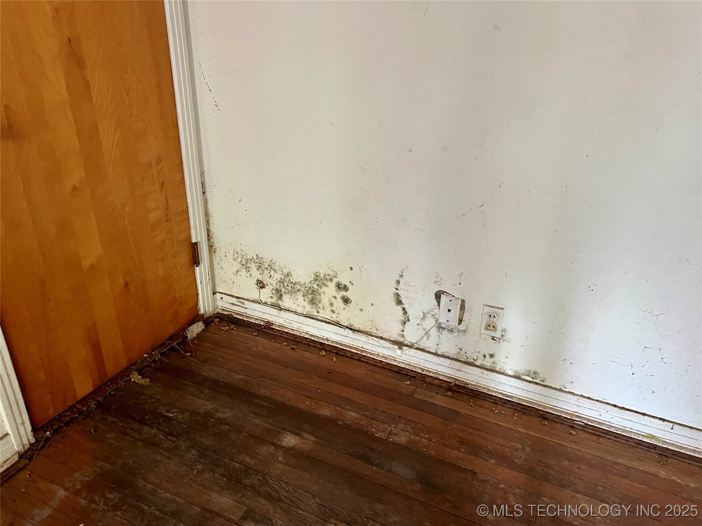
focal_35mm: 26
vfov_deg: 53.1
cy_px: 263
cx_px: 351
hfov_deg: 67.3
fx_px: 527
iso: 500
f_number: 1.5
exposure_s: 1/59
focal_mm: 5.7
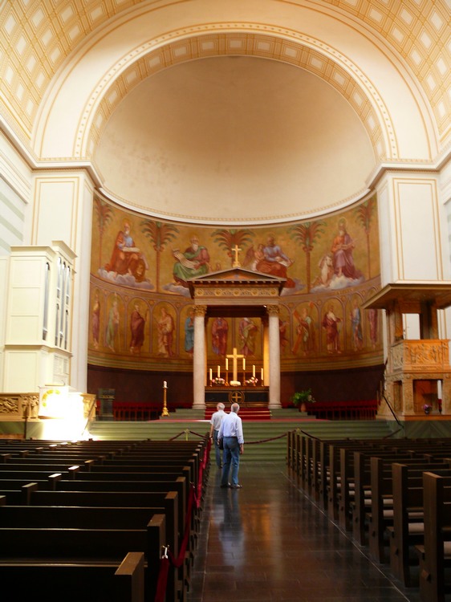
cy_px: 301
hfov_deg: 40.7
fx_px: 608
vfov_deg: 52.6
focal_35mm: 35
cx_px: 226
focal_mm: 7.4
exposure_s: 1/8
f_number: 2.8
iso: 200
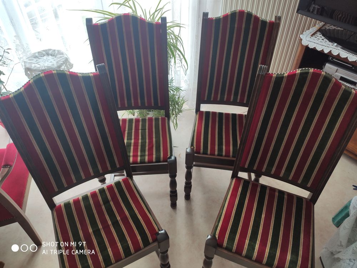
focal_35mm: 26
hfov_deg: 67.3
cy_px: 134
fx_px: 268
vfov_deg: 53.1
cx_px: 178
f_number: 1.75
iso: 119
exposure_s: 1/50
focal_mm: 4.77
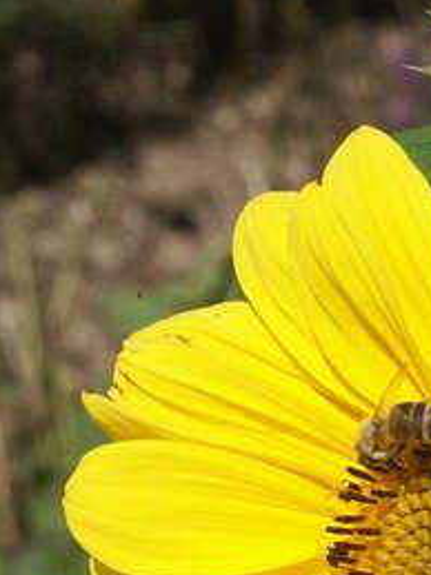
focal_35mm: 294
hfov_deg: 5.0
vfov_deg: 6.7
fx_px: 4885
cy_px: 576
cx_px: 480
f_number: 6.7
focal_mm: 28.17
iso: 100
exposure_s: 1/500
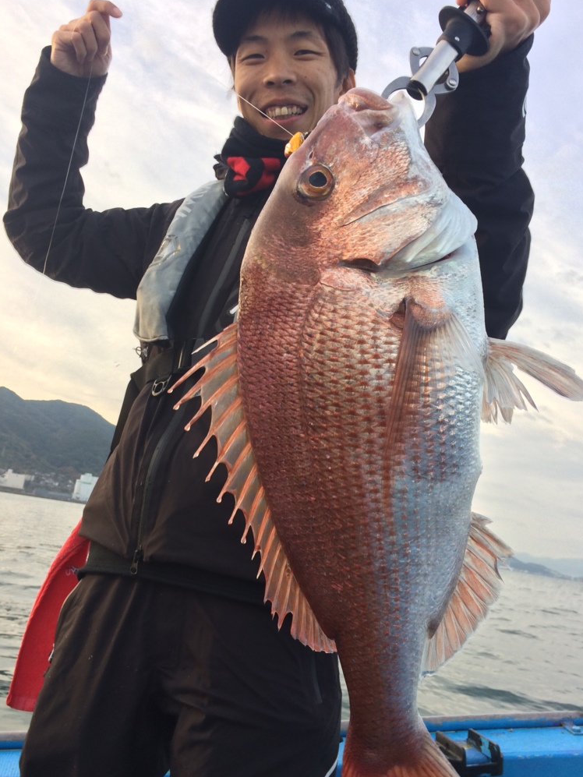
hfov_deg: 45.4
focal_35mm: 31
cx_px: 306
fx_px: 696
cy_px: 388
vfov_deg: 58.3
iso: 32
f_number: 2.2
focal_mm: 4.15
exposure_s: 1/148
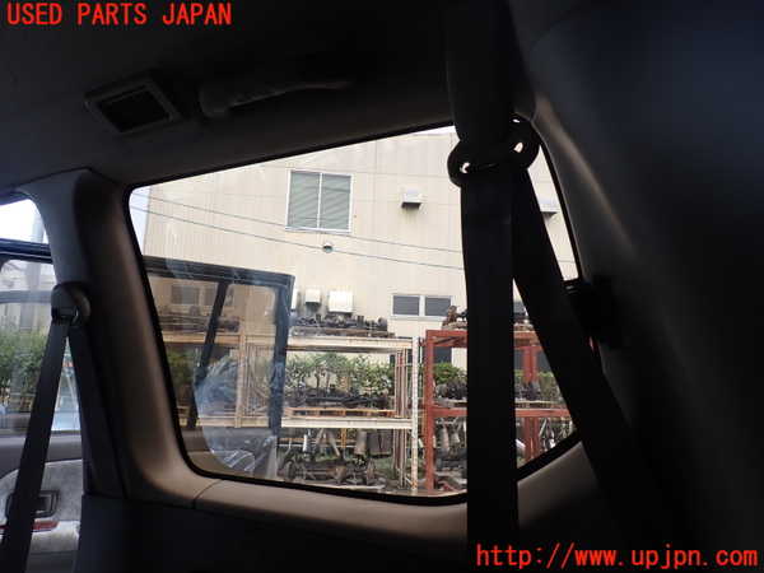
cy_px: 286
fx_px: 552
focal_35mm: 25
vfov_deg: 54.9
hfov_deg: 69.4
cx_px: 382
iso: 100
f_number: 2.8
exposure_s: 1/160
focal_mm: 4.5
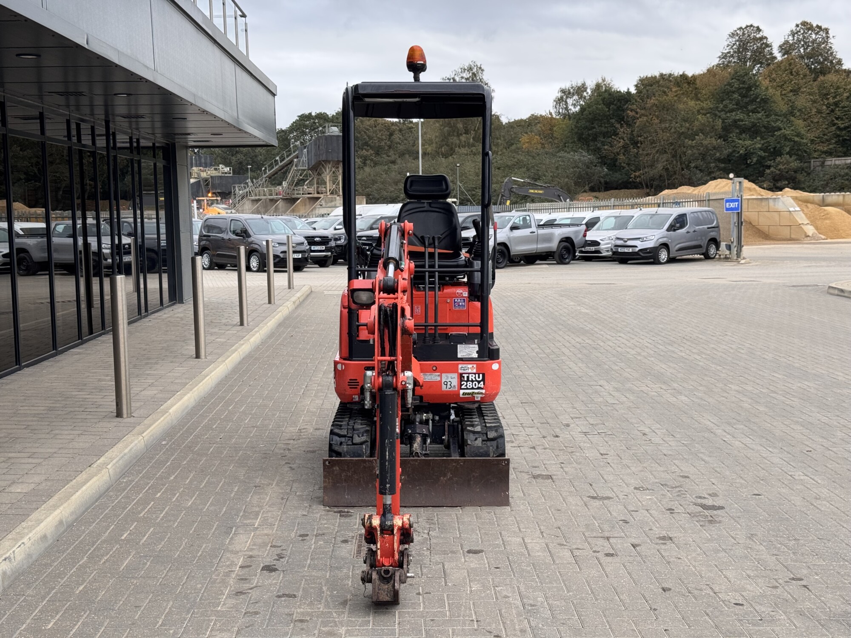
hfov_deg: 39.7
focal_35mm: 48
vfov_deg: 30.3
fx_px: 1180
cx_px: 426
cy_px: 319
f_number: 1.78
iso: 64
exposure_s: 1/417
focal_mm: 6.76
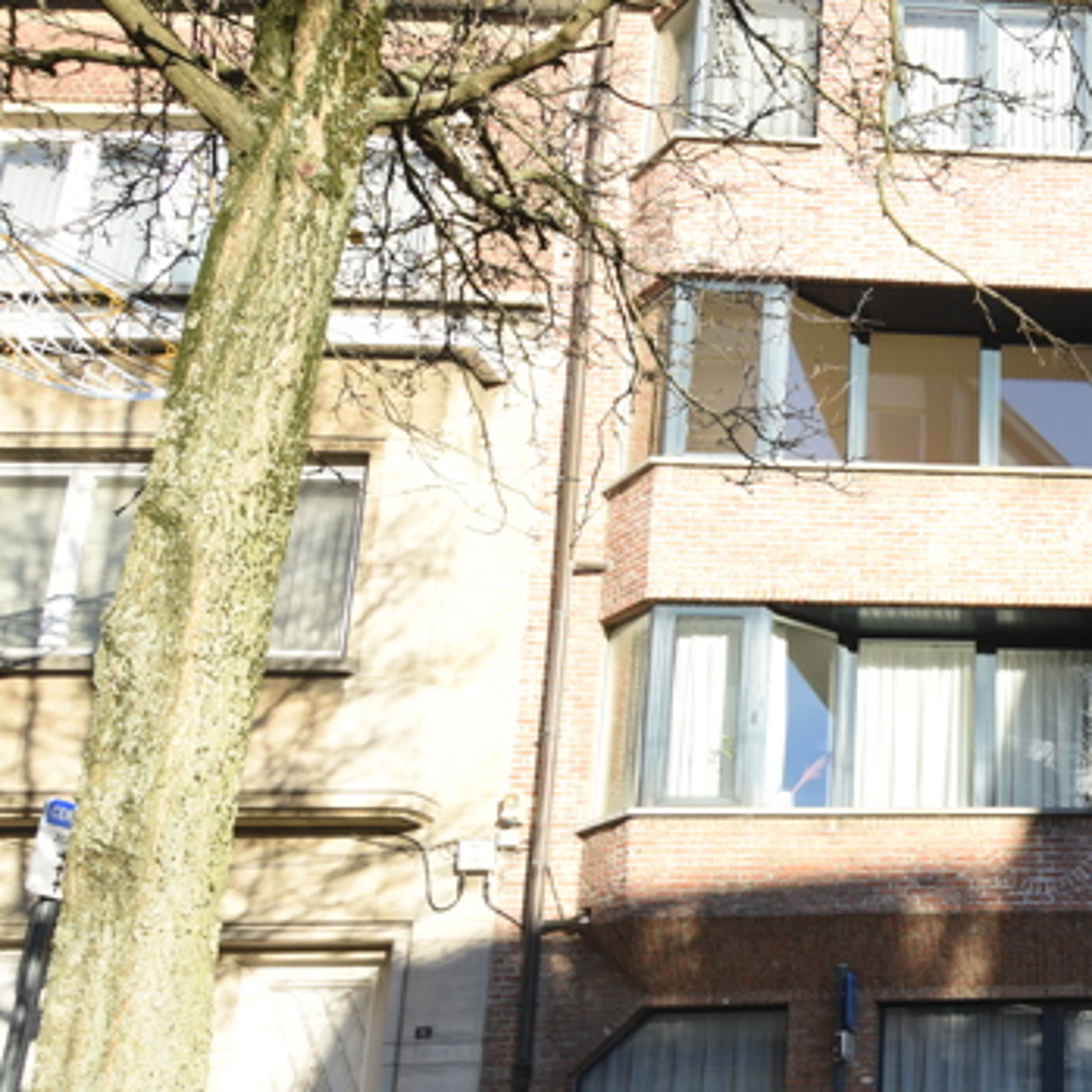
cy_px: 829
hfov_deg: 38.1
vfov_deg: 45.5
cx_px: 1236
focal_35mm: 35
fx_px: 1249
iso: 200
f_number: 7.1
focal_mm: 12
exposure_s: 1/160
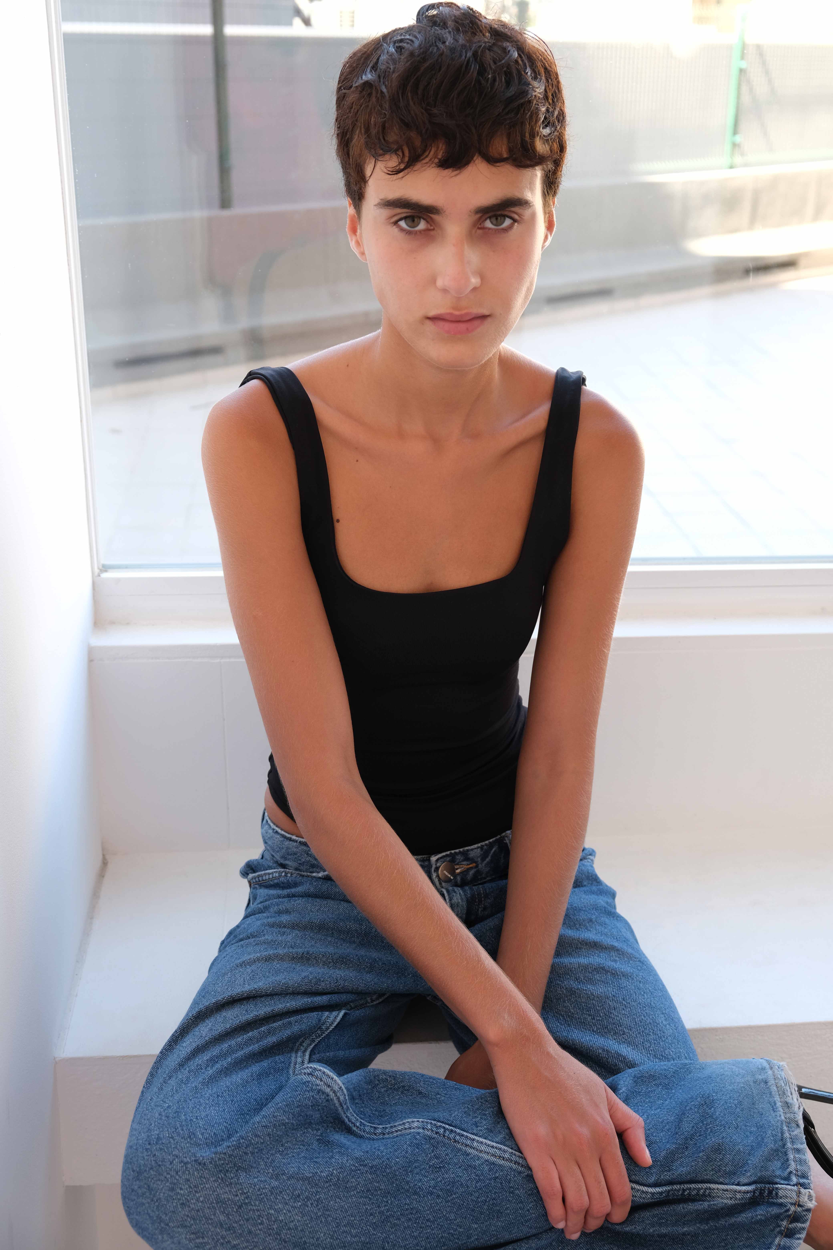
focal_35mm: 38
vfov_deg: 50.7
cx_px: 416
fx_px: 1319
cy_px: 625
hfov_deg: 35.1
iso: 500
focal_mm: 25.4
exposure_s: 1/125
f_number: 4
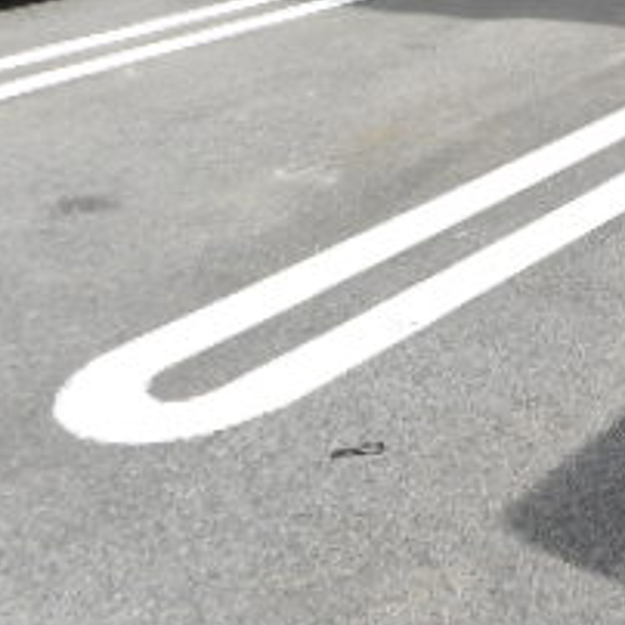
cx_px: 758
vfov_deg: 23.6
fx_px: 1430
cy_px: -3
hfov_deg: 22.6
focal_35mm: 70
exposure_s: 1/400
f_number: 3.7
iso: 80
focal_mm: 4.5
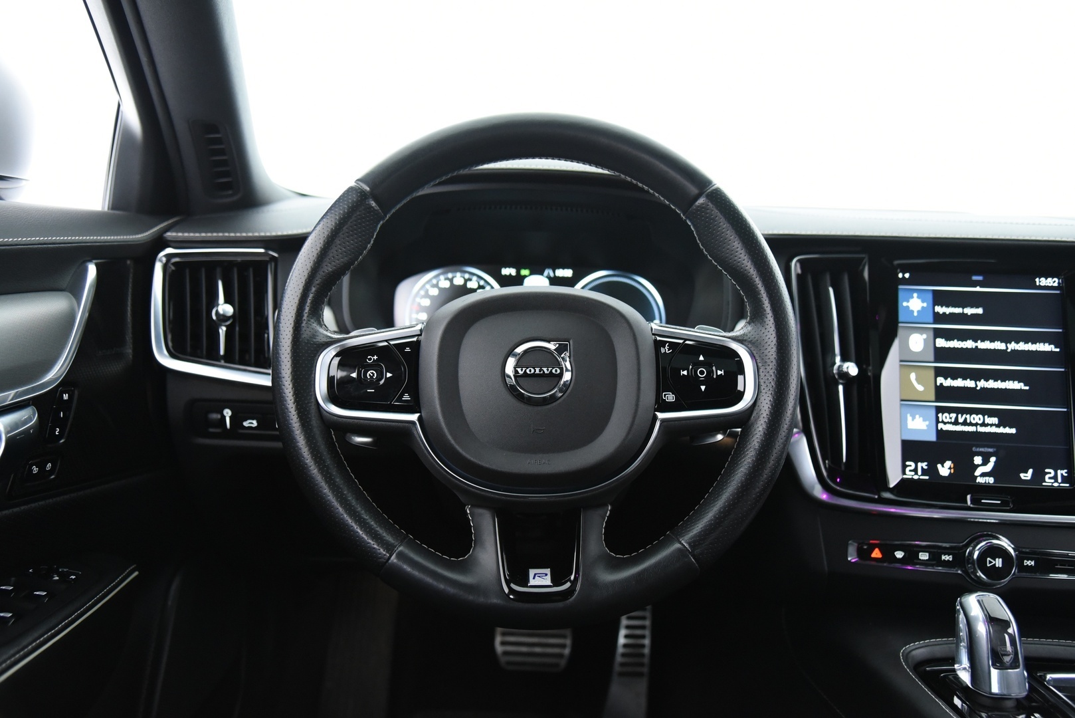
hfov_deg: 60.3
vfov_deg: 42.4
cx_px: 538
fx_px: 926
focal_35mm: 31
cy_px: 359
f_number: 4
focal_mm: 31
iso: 4000
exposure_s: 1/20
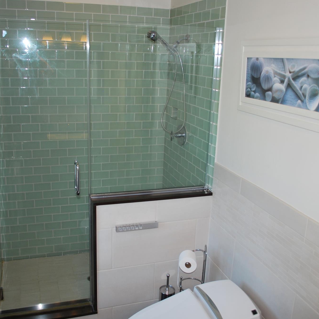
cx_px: 157
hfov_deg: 47.2
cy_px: 161
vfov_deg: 47.2
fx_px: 365
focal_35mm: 35
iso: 200
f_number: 3.5
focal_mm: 18
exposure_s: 1/60
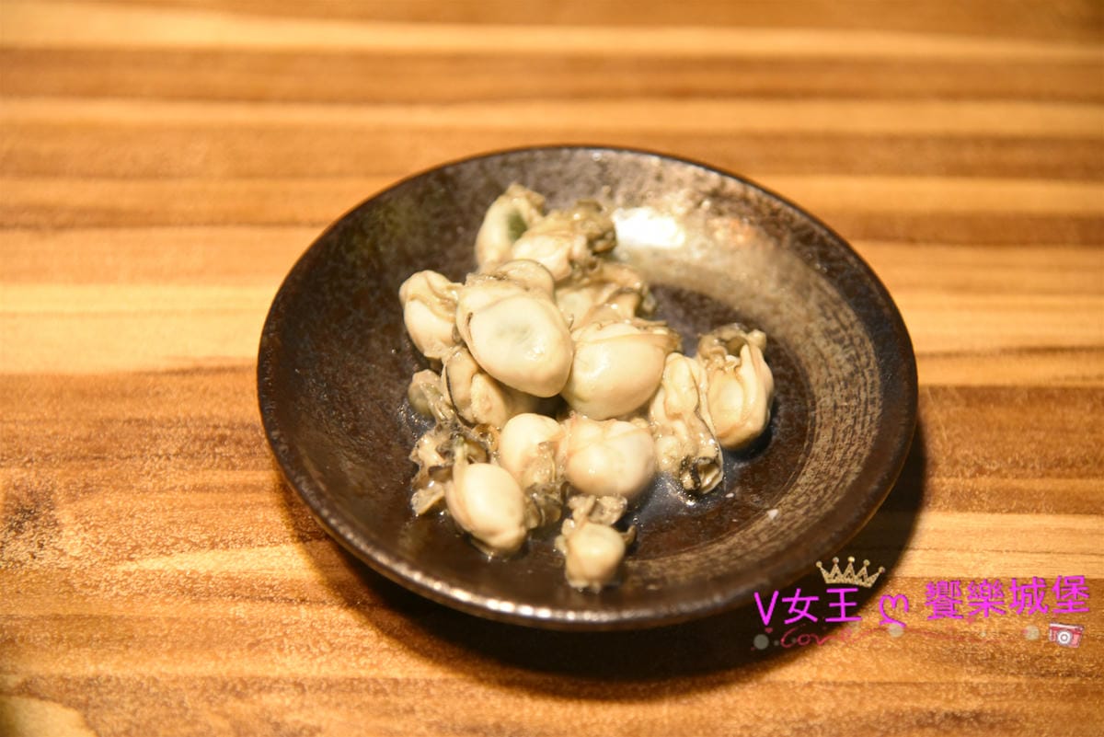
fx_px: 3681
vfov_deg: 11.4
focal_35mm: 120
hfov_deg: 17.1
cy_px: 368
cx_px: 552
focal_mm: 120
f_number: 4
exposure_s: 1/80
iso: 3200
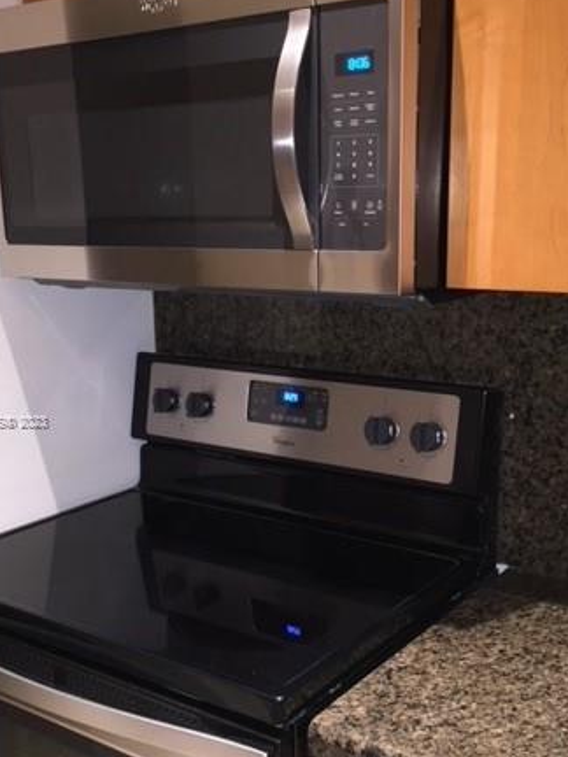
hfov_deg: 33.6
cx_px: 266
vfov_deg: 43.8
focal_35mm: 43
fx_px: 941
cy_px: 422
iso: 100
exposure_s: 1/17
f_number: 2.2
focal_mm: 4.15
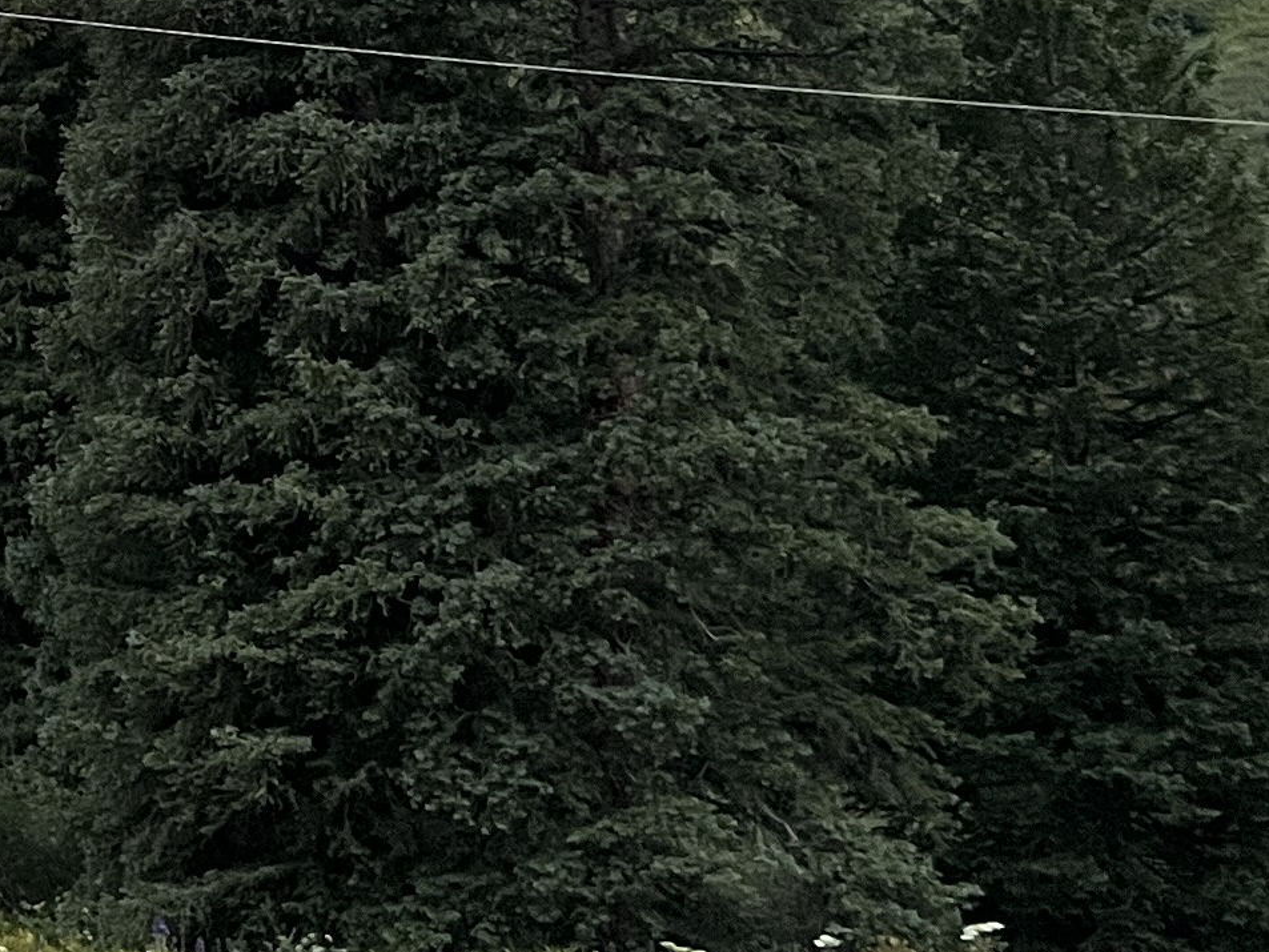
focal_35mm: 110
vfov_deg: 12.6
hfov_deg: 16.1
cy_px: -562
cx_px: -751
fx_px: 4033
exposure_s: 1/74
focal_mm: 5.7
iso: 125
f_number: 1.5
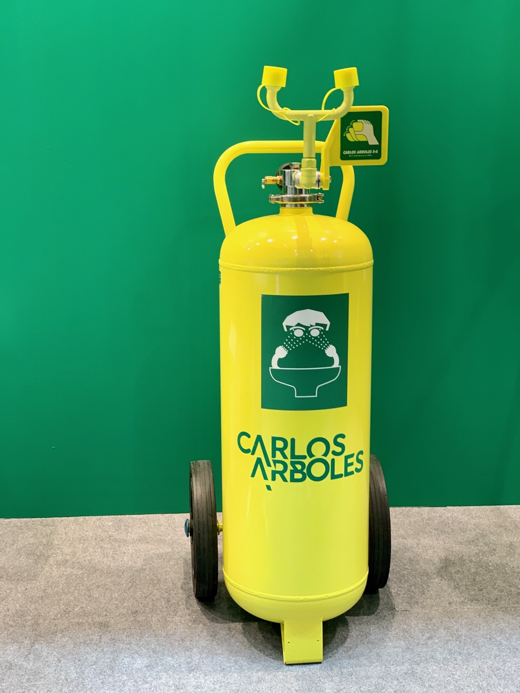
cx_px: 260
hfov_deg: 28.0
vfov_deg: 36.8
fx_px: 1042
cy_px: 346
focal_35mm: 52
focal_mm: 6
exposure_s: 1/50
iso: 100
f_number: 2.4
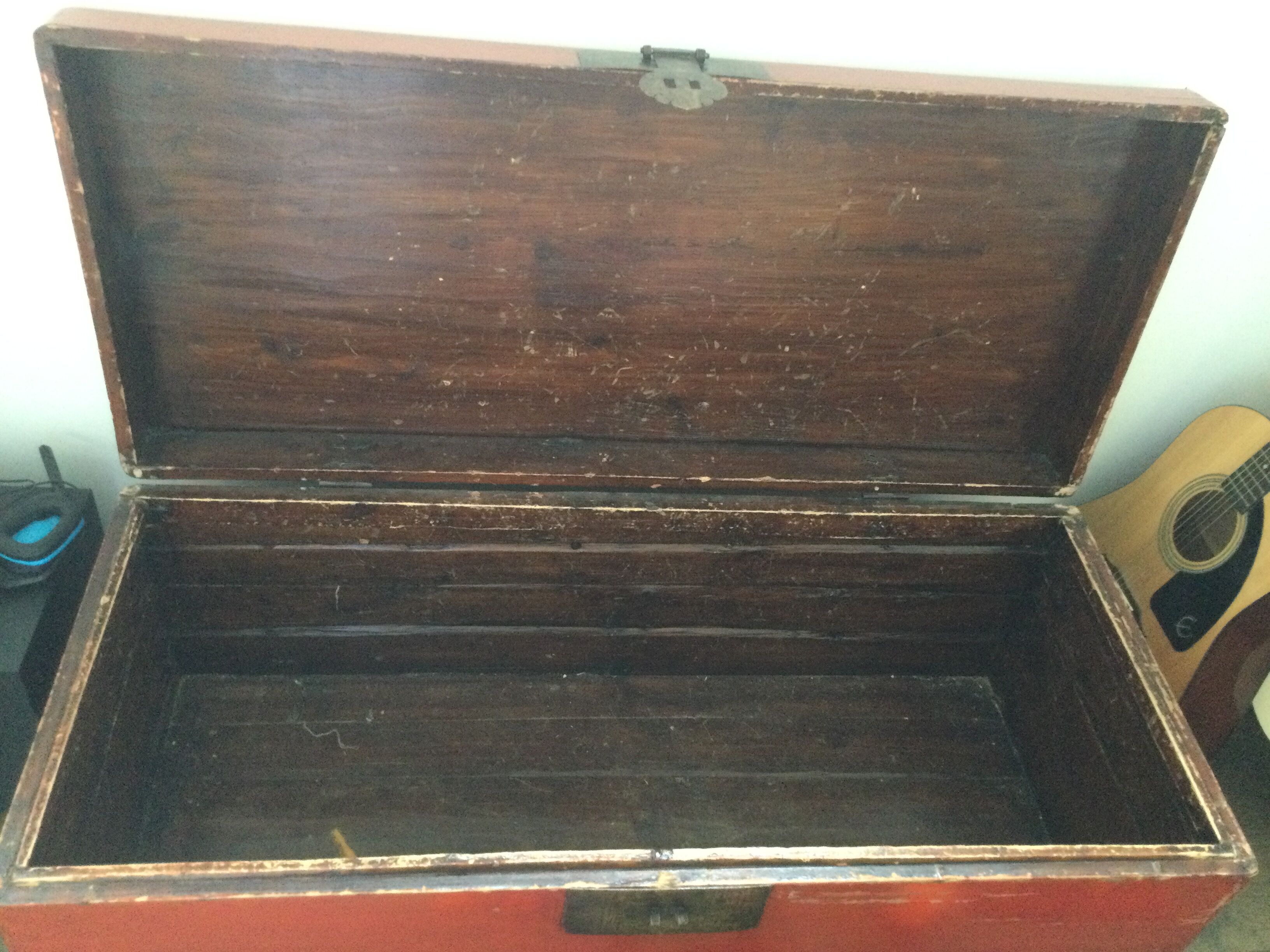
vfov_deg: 45.4
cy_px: 476
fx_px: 1137
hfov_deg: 58.4
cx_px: 635
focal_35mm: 31
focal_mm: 3.3
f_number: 2.4
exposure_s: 1/17
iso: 250
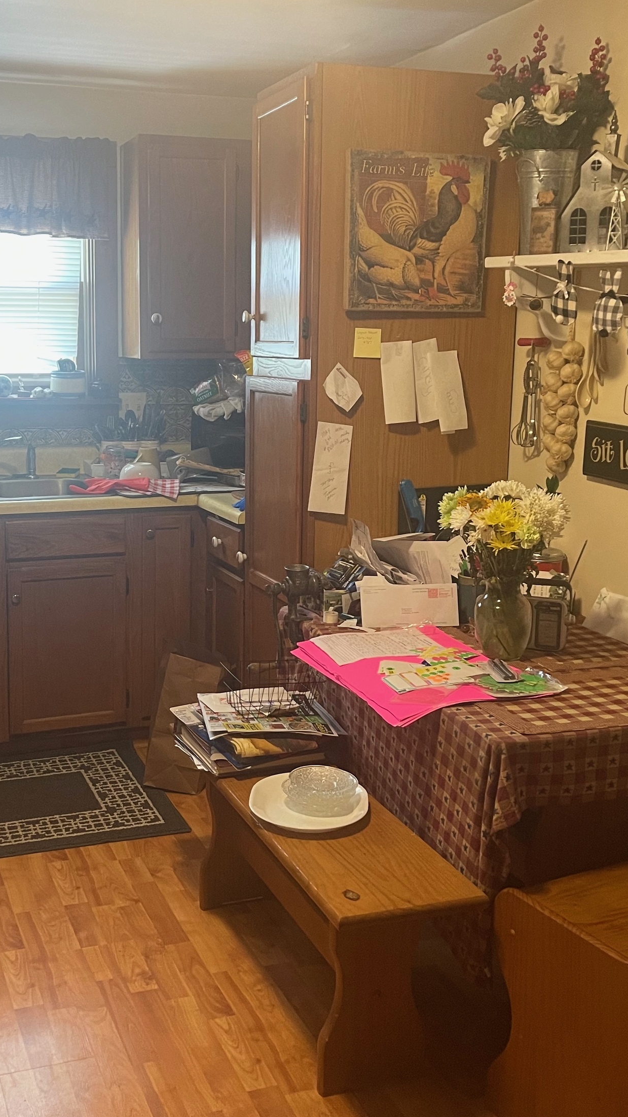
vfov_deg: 52.8
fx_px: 1125
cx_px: 199
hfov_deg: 30.9
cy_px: 535
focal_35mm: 38
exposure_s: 1/60
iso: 400
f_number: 1.6
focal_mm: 5.1
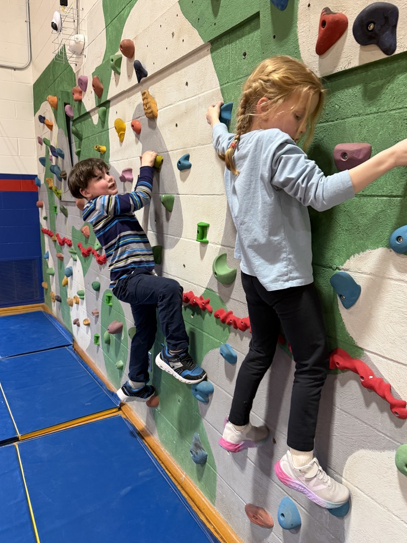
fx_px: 392
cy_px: 264
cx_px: 197
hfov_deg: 54.9
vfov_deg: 69.4
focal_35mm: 25
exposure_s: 1/60
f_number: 1.78
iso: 320
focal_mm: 6.76
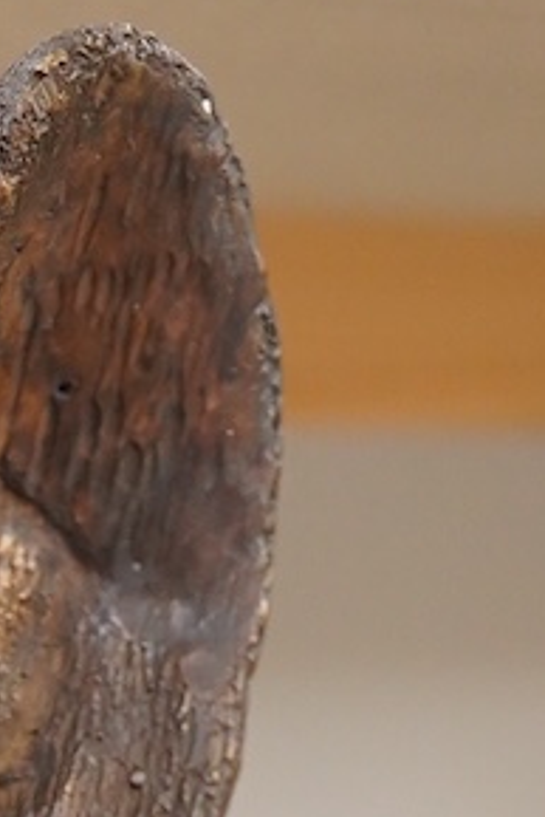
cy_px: 1370
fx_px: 3969
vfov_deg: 11.1
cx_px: -330
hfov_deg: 7.7
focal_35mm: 175
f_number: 7.1
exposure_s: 1/100
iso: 2500
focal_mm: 30
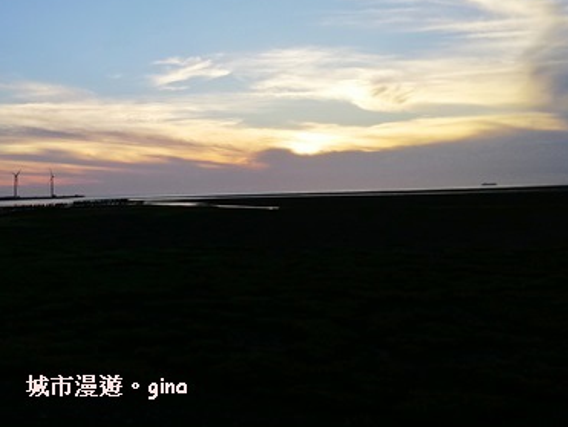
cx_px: 129
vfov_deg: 33.6
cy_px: 101
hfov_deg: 43.1
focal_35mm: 42
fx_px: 690
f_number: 4
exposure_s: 1/534
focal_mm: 3.81
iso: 50
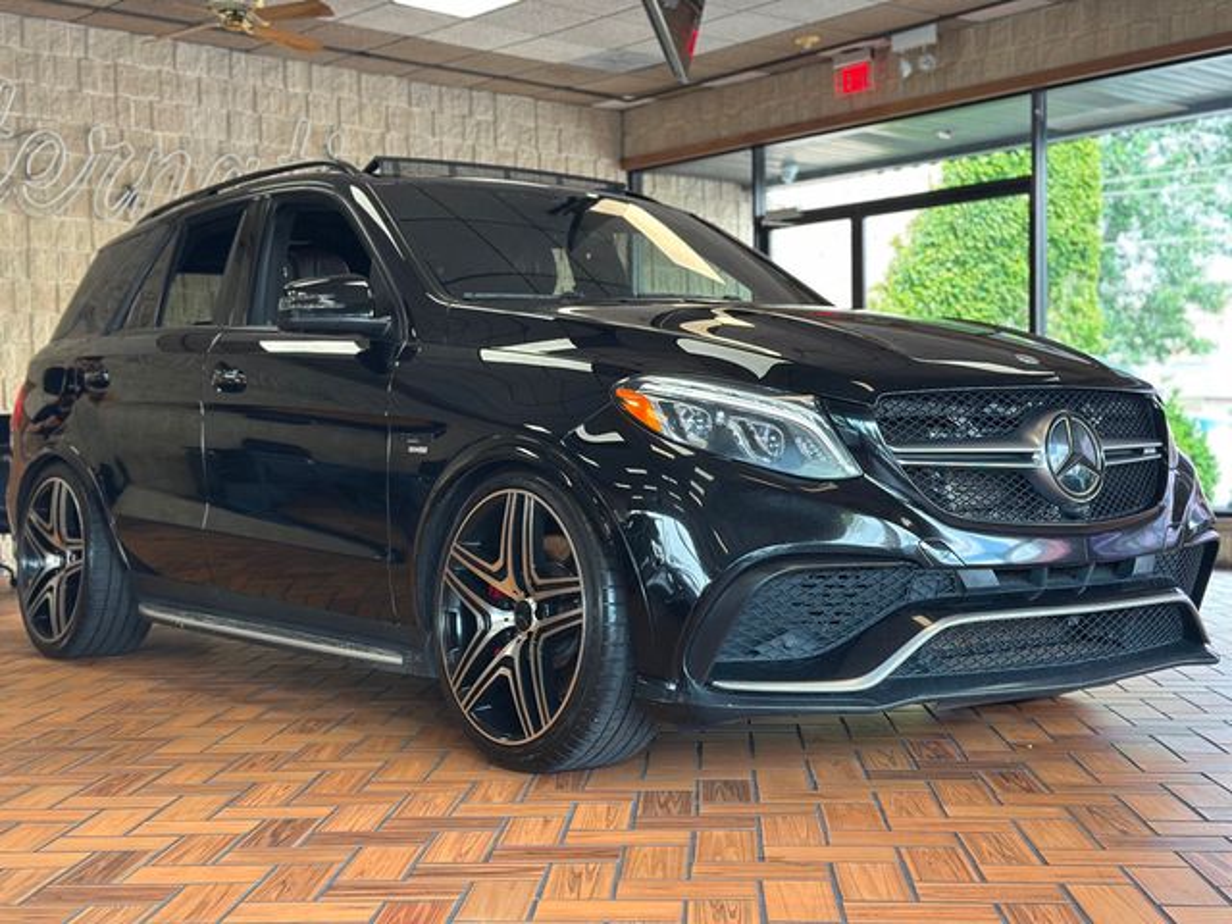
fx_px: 1708
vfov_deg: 30.3
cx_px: 616
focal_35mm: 48
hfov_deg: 39.7
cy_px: 462
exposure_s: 1/120
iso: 125
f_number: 1.78
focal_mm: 6.86
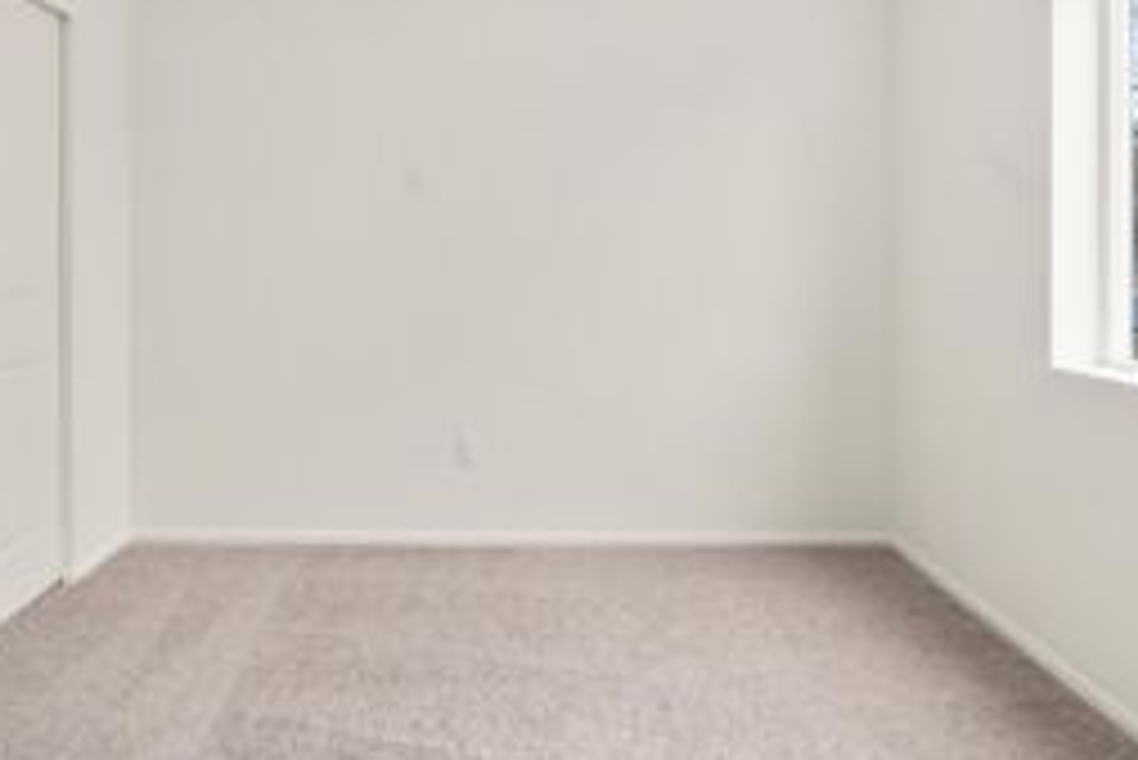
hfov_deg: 86.6
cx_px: 513
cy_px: 299
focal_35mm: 19
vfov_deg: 64.0
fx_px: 601
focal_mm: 12
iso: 125
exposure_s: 1/60
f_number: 7.1
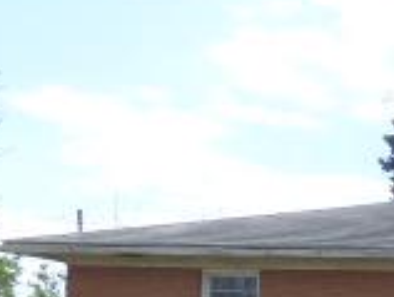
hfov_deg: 18.8
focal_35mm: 81
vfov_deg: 17.3
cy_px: 364
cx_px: 701
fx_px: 923
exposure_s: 1/1600
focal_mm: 3.58
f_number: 2.8
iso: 100
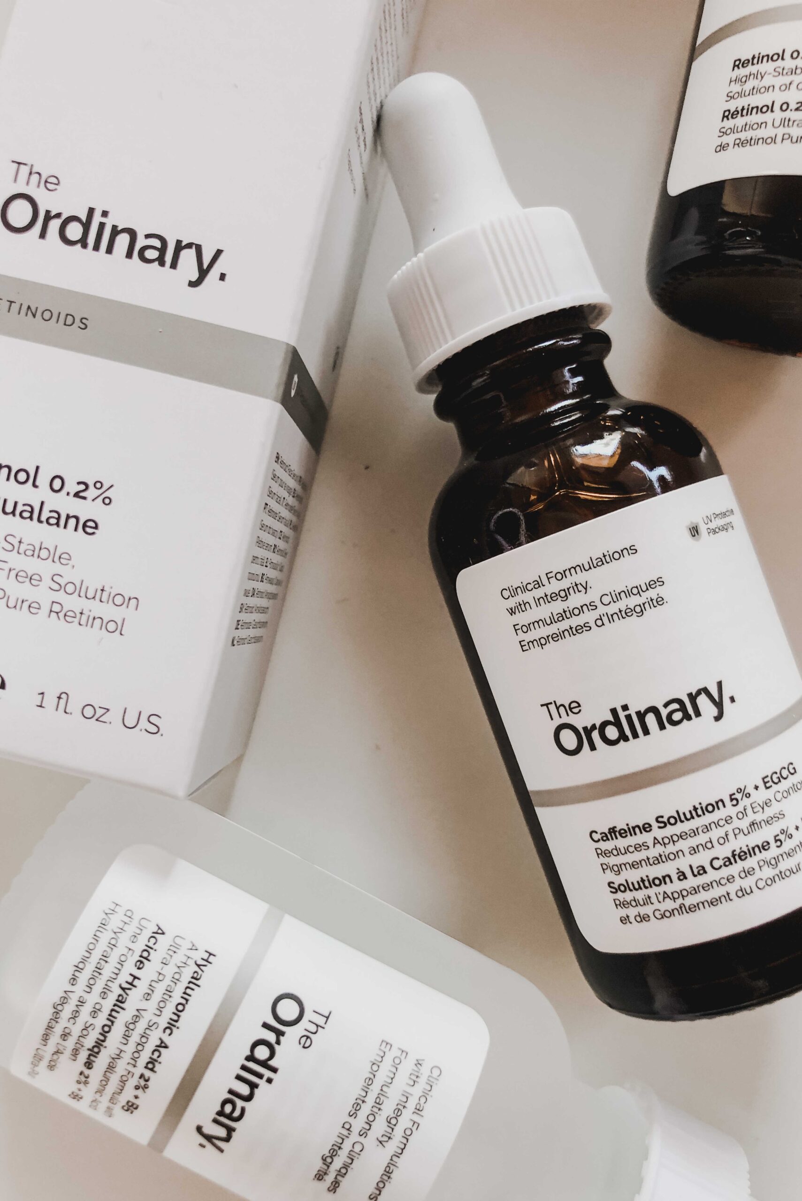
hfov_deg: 16.1
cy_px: 600
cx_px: 401
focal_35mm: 85
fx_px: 2838
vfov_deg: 23.9
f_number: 4.5
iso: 400
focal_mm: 85
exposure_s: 1/50
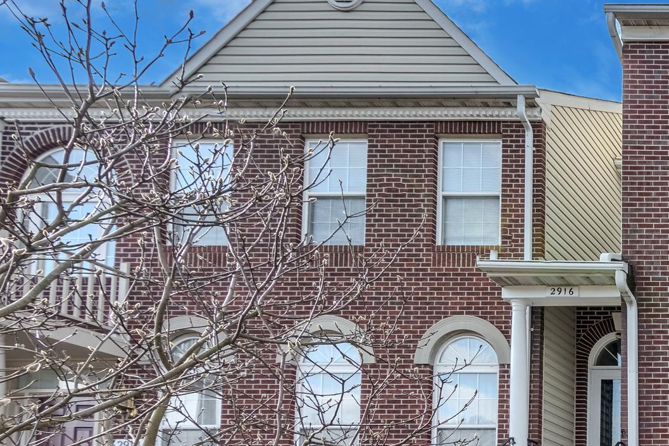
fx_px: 576
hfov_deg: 51.5
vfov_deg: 39.9
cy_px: 381
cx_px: 628
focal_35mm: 31
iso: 250
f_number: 8
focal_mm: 11
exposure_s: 1/4000
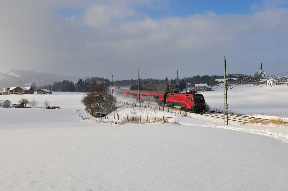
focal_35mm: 44
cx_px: 144
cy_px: 96
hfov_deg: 45.0
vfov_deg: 30.8
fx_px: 348
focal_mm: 29
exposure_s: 1/500
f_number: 16
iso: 500
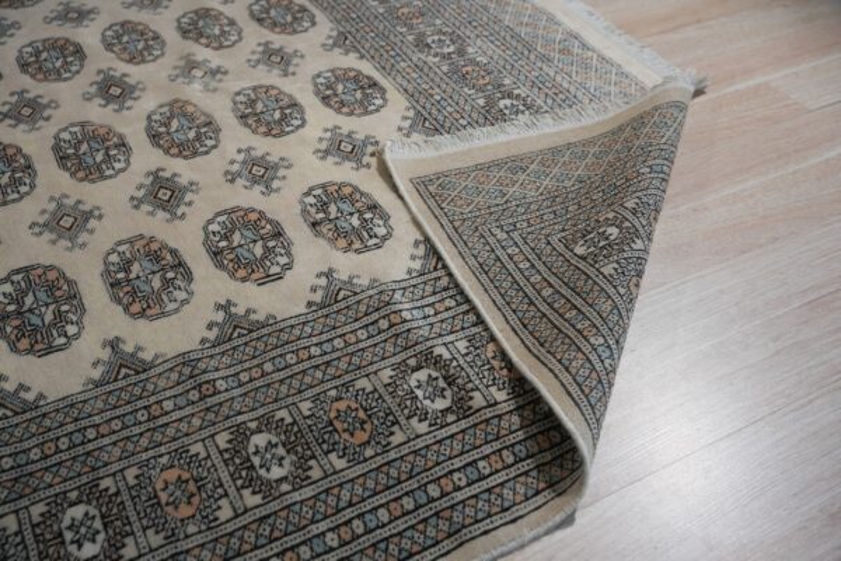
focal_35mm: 39
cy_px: 280
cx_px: 420
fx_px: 911
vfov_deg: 34.2
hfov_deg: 49.6
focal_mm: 39
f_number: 5
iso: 250
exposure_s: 1/160
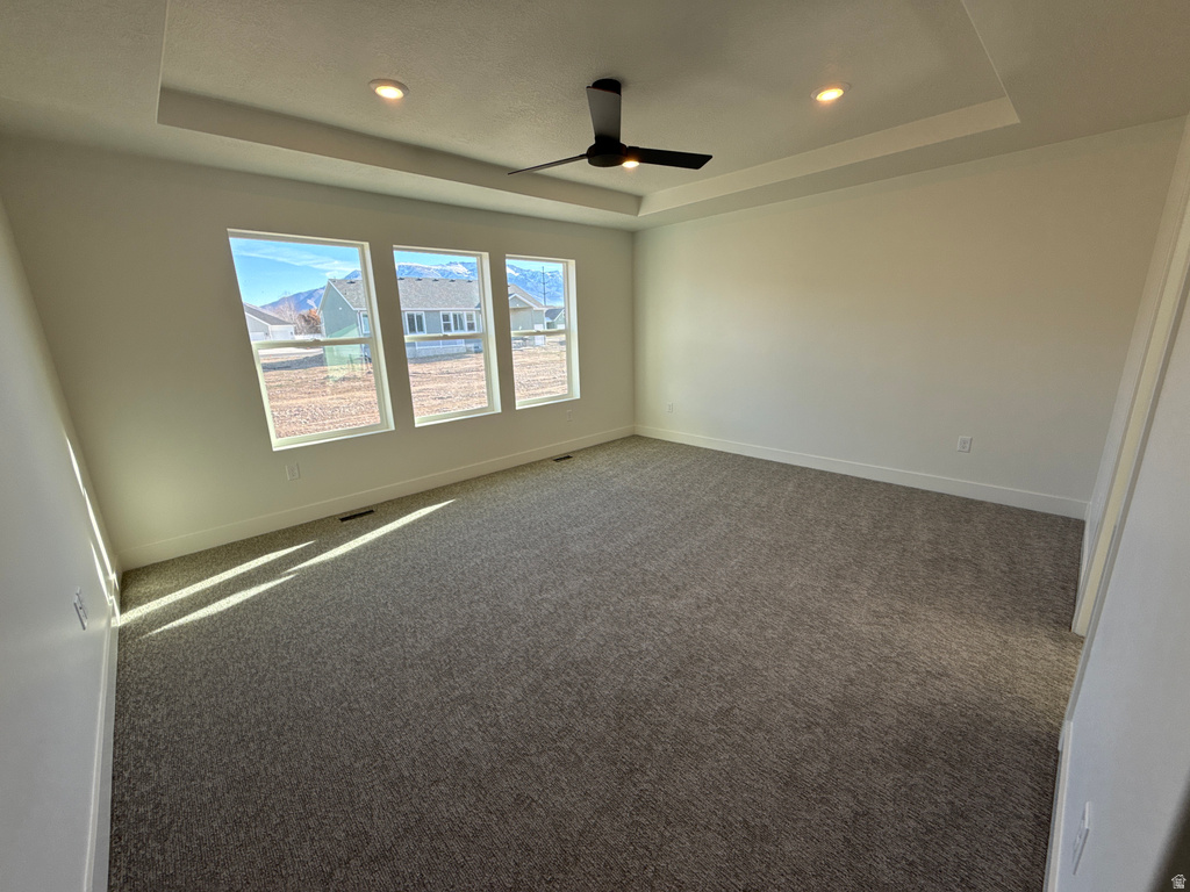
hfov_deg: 102.1
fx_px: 481
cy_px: 446
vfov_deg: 85.7
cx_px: 595
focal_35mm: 14
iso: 64
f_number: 2.2
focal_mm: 2.22
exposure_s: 1/269
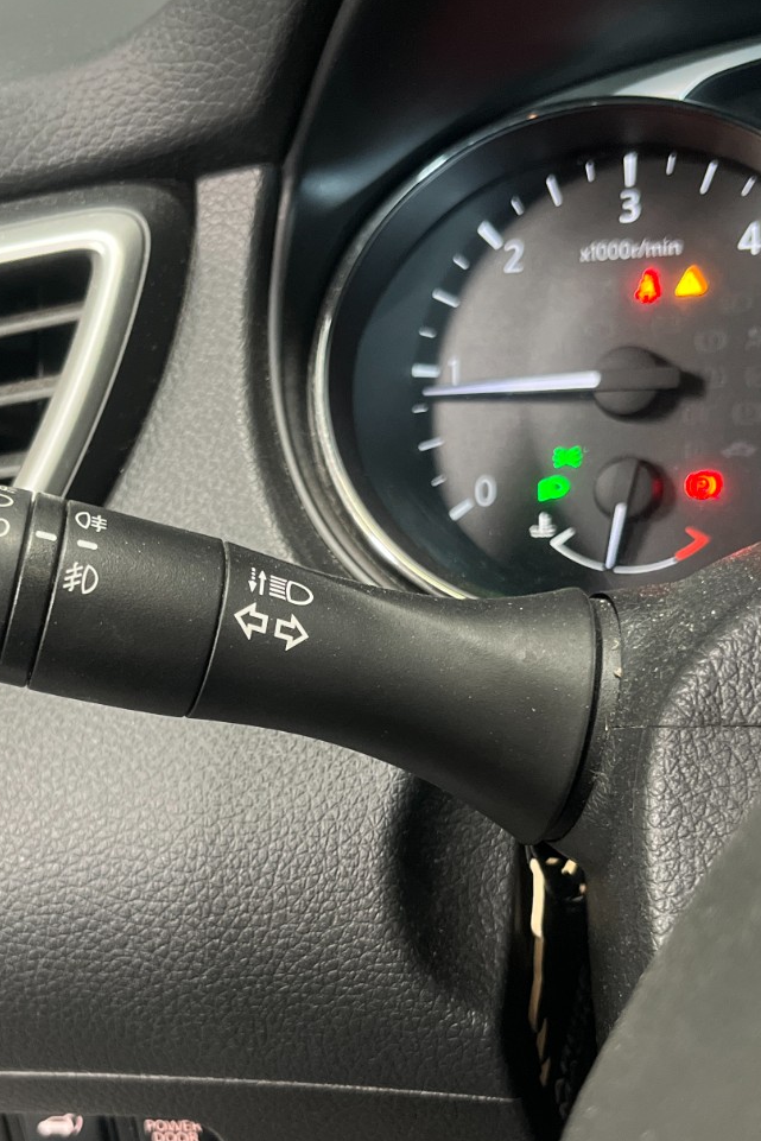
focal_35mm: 45
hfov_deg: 29.7
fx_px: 1426
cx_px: 277
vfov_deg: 43.4
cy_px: 686
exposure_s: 1/56
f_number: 1.6
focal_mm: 5.1
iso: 500
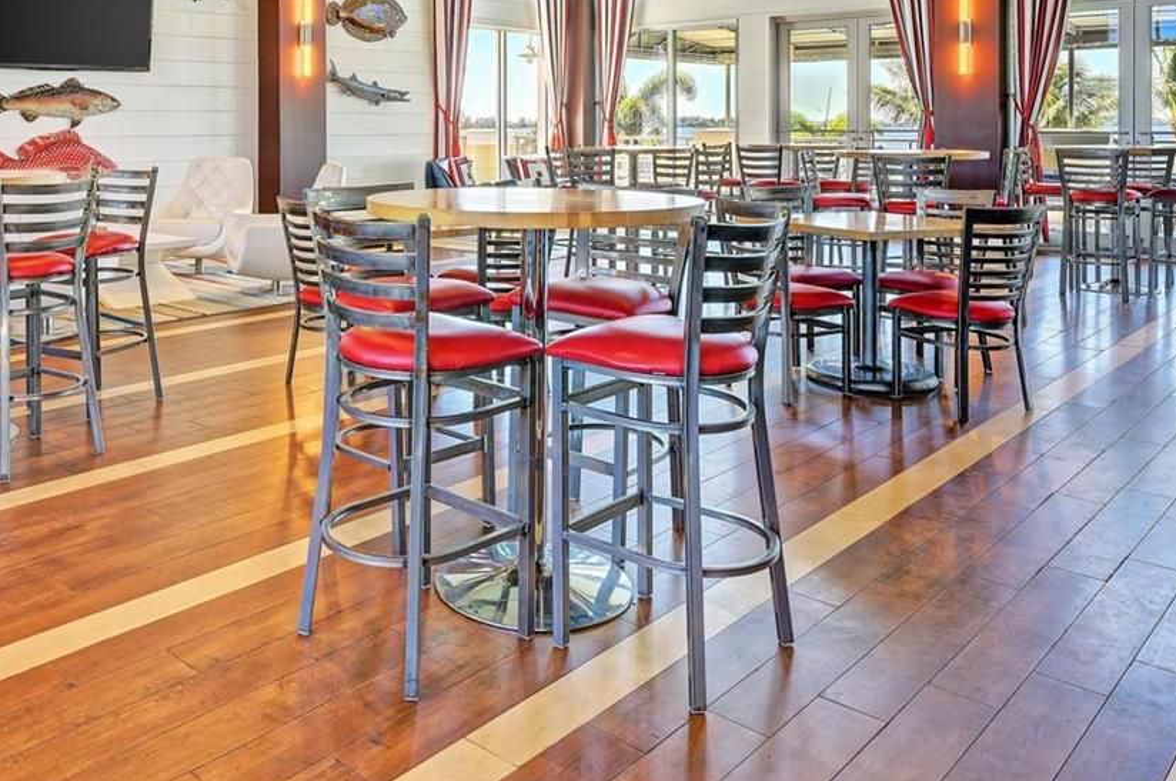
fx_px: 1077
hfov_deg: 56.3
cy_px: 114
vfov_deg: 37.8
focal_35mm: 33
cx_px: 410
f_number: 8
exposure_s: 1/30
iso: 250
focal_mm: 17
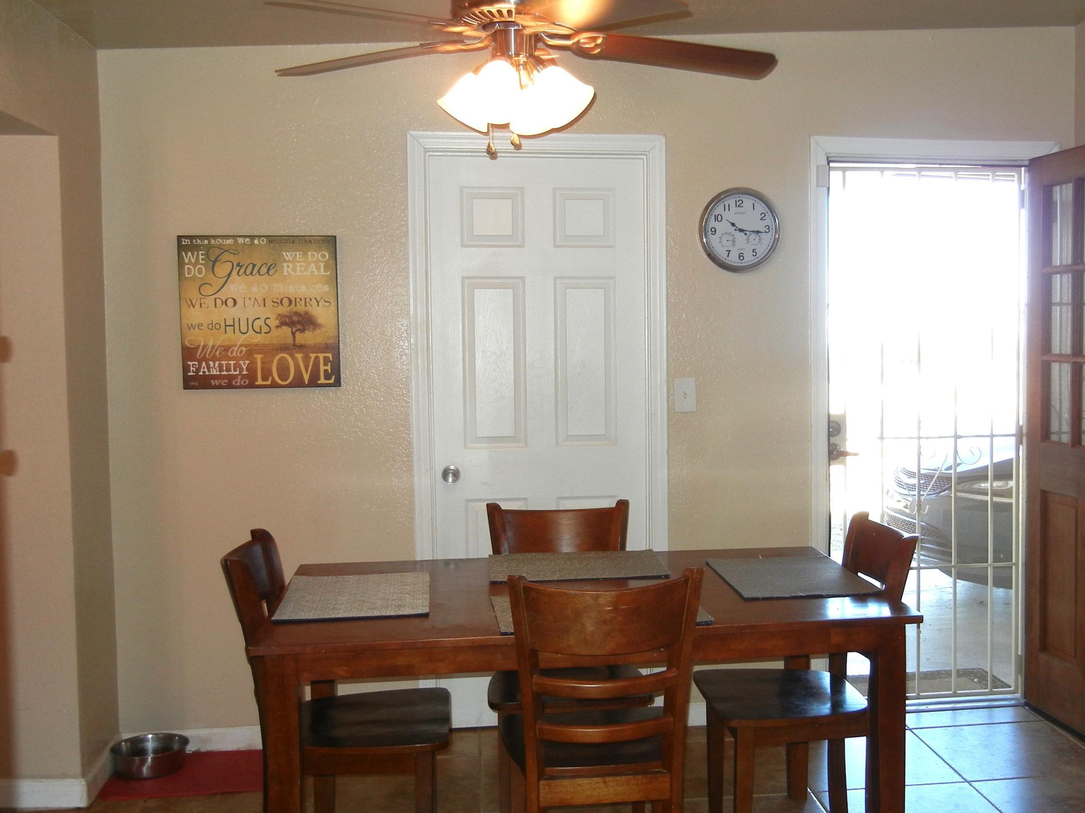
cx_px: 662
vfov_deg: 36.8
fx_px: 1222
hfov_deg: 47.5
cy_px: 403
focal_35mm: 39
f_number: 3.5
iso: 160
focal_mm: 5.4
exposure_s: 1/33.2
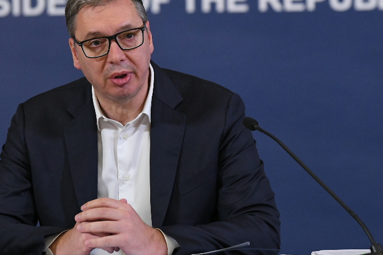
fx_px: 3340
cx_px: 242
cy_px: -13
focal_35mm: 314
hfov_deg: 6.6
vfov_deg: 4.4
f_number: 3.2
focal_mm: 135
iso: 3200
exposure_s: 1/200
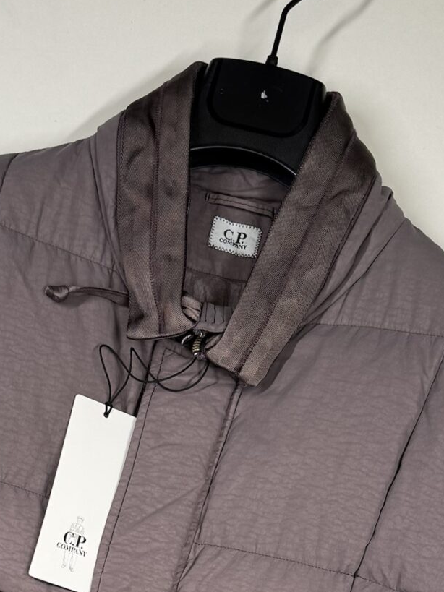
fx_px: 1283
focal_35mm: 75
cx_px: 152
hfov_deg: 19.6
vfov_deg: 23.4
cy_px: 742
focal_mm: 6.76
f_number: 1.78
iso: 64
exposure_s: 1/121
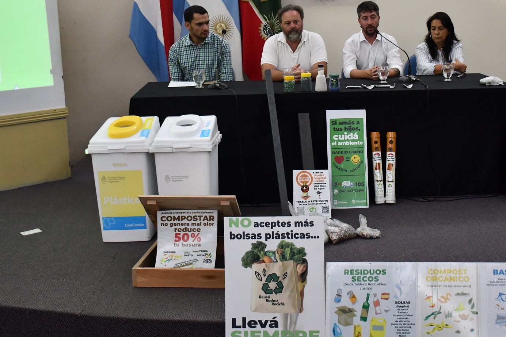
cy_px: 117
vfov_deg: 25.9
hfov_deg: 37.7
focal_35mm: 52
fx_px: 731
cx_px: 342
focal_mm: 24
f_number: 3.8
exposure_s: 1/100
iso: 1250
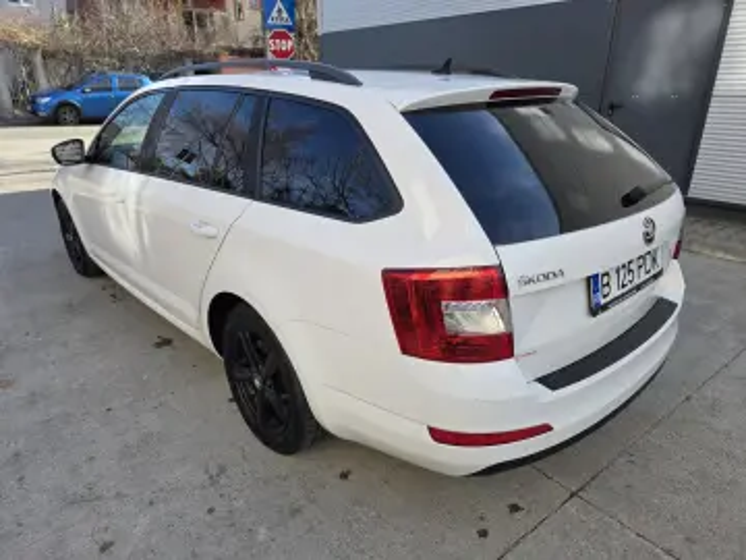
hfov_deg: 73.9
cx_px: 373
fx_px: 496
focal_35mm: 23
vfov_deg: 58.9
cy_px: 280
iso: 80
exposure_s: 1/1314
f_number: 1.7
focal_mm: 6.3
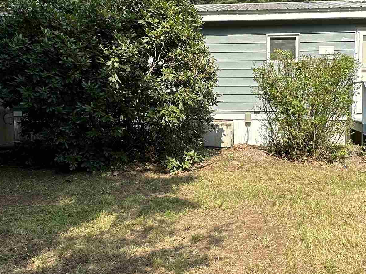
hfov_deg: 51.0
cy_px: 127
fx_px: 381
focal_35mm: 36
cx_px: 219
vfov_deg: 39.6
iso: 50
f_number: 2.2
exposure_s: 1/1014
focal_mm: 2.22
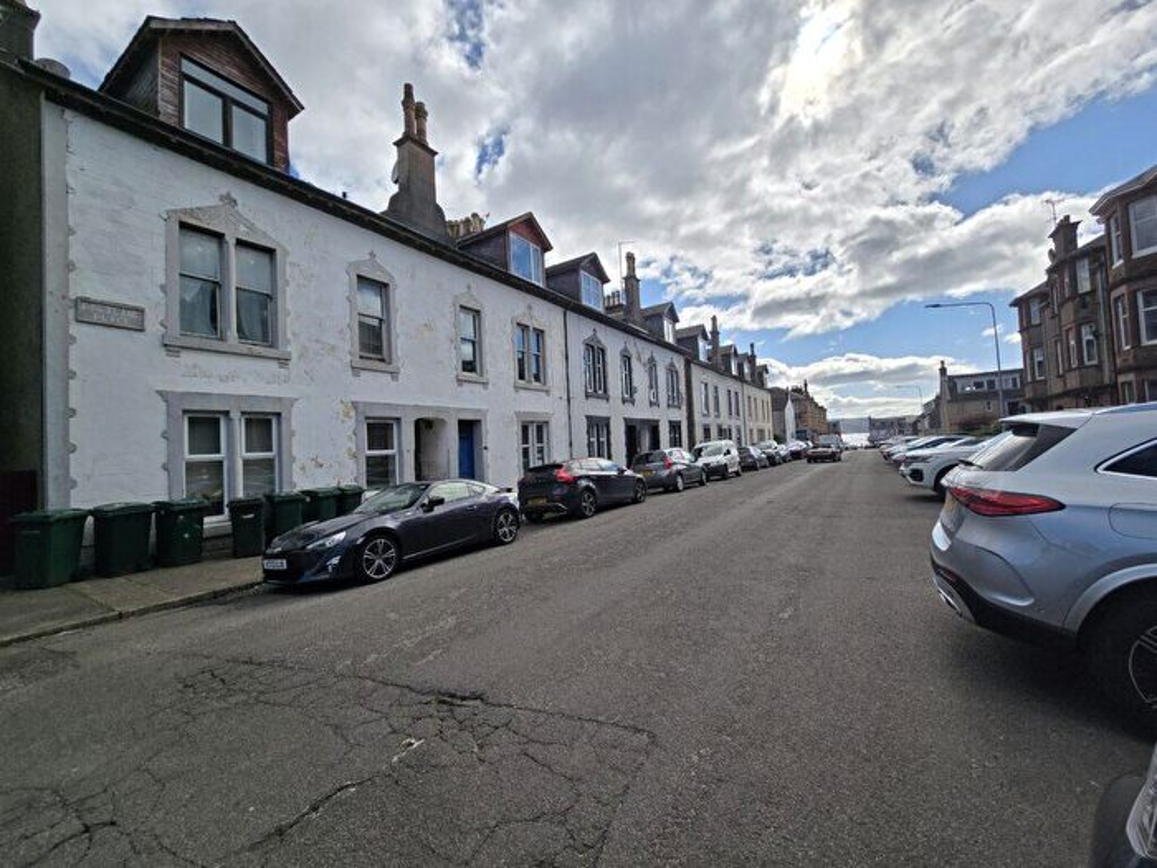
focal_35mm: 13
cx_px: 578
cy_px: 434
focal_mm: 2.2
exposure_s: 1/4244
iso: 50
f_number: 2.2
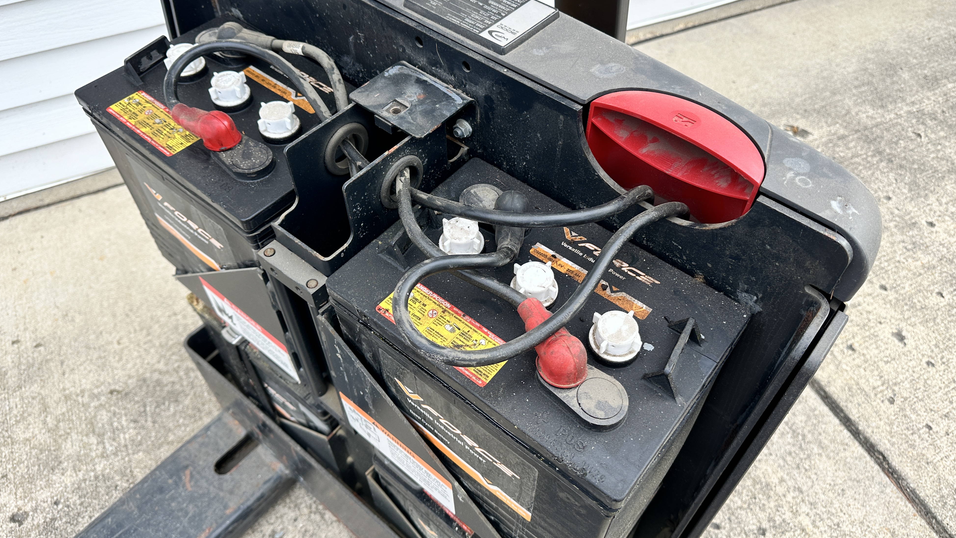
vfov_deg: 42.9
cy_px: 251
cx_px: 474
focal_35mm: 27
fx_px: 684
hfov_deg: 69.9
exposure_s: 1/343
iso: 80
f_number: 1.78
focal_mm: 6.86
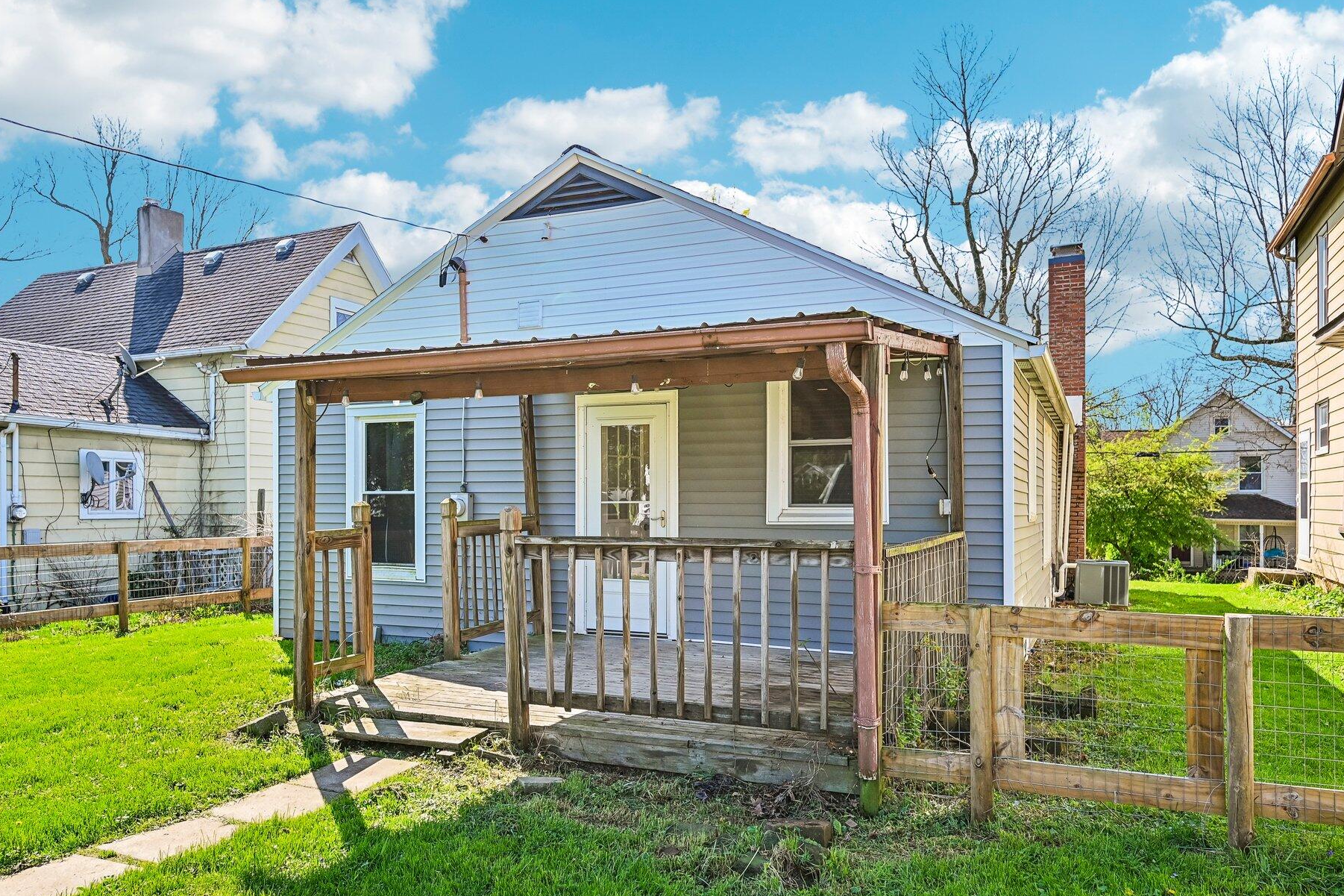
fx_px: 933
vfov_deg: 51.1
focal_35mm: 25
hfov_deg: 71.5
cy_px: 507
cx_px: 651
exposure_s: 1/750
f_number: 4.8
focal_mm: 22
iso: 400
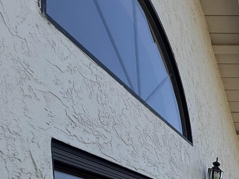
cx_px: 322
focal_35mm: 43
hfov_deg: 31.7
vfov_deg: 26.9
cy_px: 247
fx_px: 297
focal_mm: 2.22
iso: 50
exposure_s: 1/1613
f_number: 2.2
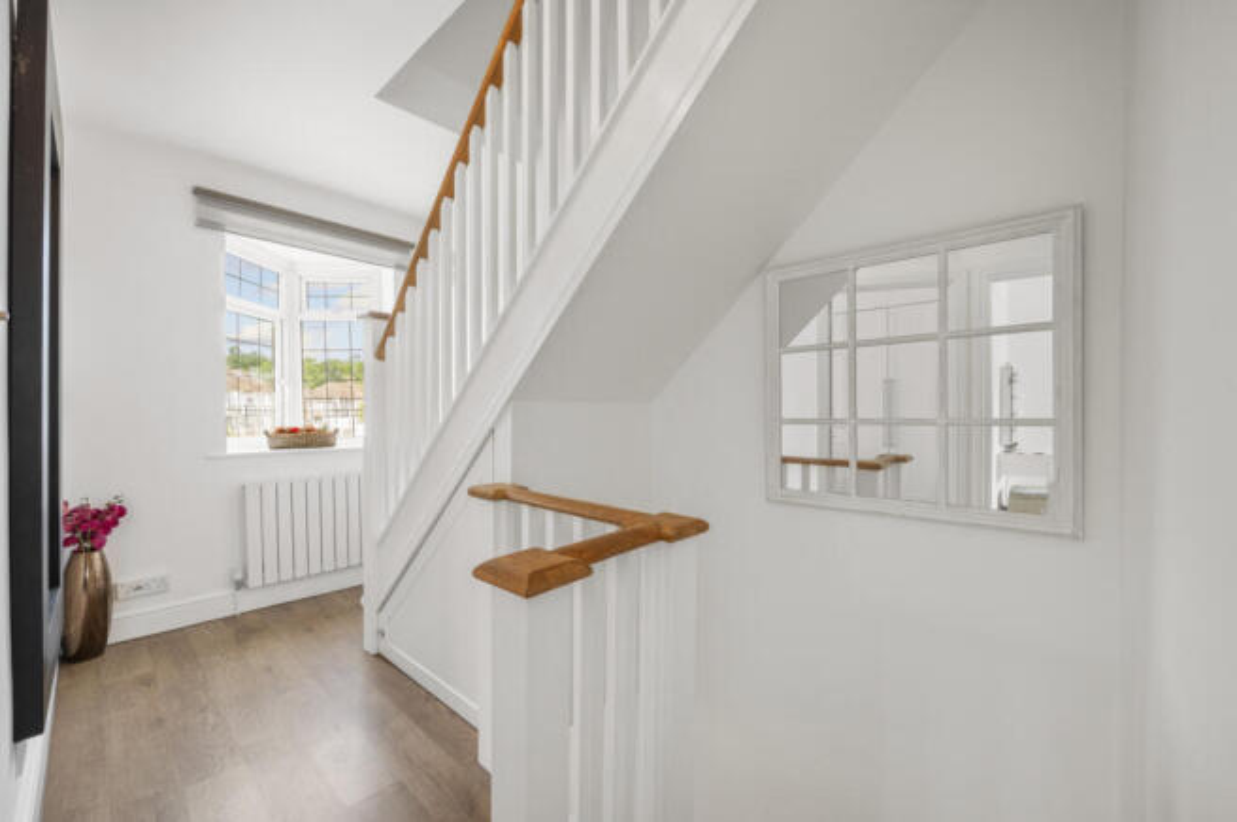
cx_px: 618
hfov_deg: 104.3
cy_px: 411
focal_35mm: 14
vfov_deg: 81.1
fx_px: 481
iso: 200
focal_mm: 14
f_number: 16
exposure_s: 1/1.25
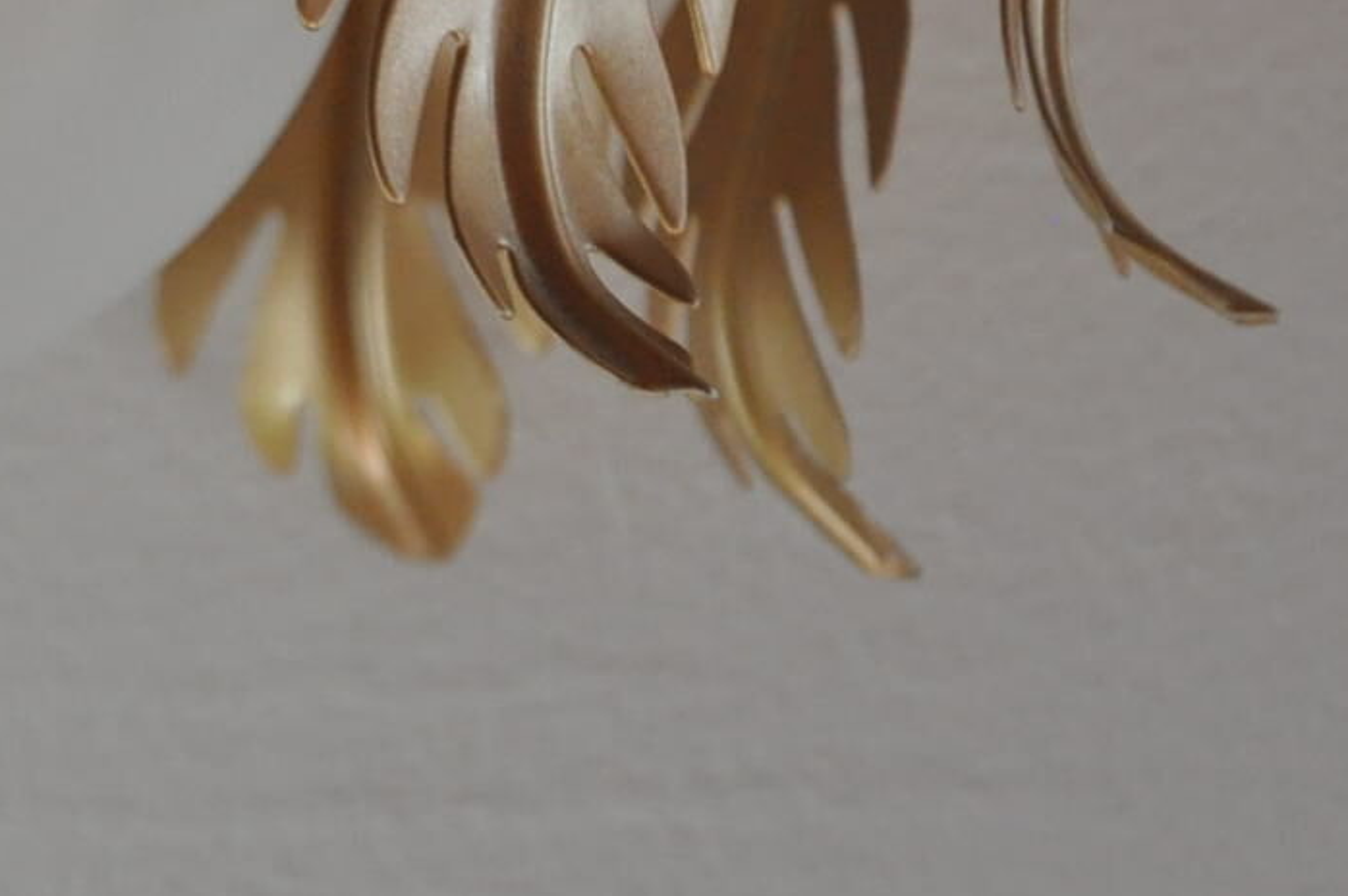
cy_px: -266
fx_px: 18088
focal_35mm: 484
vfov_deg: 2.8
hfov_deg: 4.3
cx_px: -145
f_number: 5.6
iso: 1100
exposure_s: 1/125
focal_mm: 105
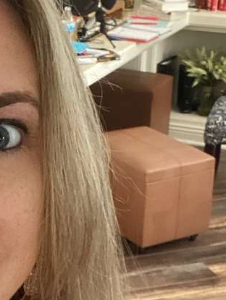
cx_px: 25
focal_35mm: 104
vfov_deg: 18.7
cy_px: 234
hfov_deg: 14.1
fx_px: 904
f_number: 2.2
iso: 500
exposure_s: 1/30
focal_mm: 2.71
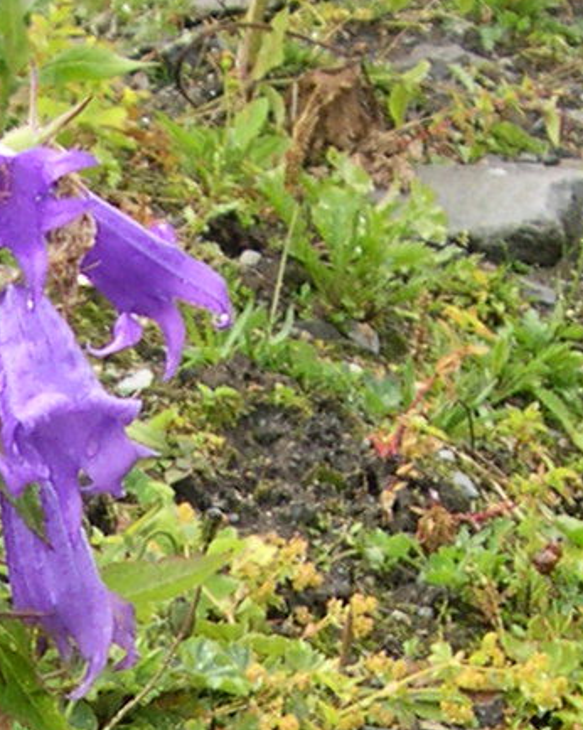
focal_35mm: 120
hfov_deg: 12.7
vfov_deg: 14.9
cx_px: -30
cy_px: 1081
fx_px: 2590
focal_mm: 8
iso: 100
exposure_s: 1/233
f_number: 2.8
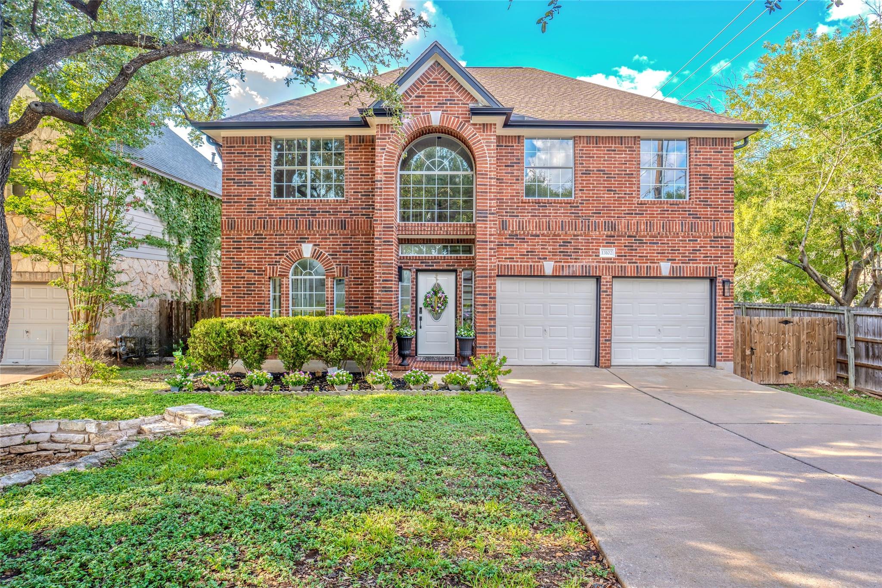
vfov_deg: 61.9
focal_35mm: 20
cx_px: 441
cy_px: 294
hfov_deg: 84.0
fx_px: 490
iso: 100
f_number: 5.6
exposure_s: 1/80
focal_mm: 20
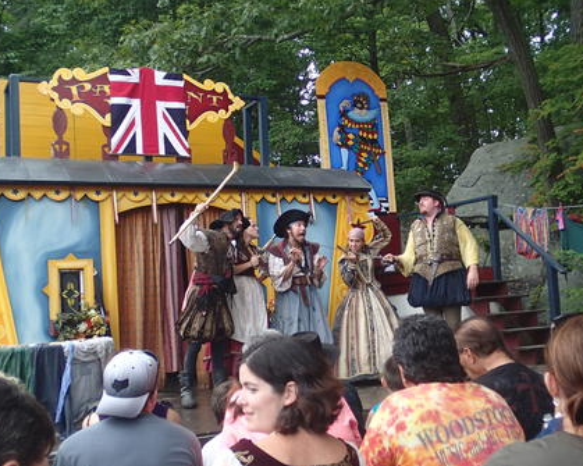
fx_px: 725
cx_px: 294
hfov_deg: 43.8
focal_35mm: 42
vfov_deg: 35.7
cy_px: 232
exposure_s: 1/125
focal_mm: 7.3
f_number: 2.8
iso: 100
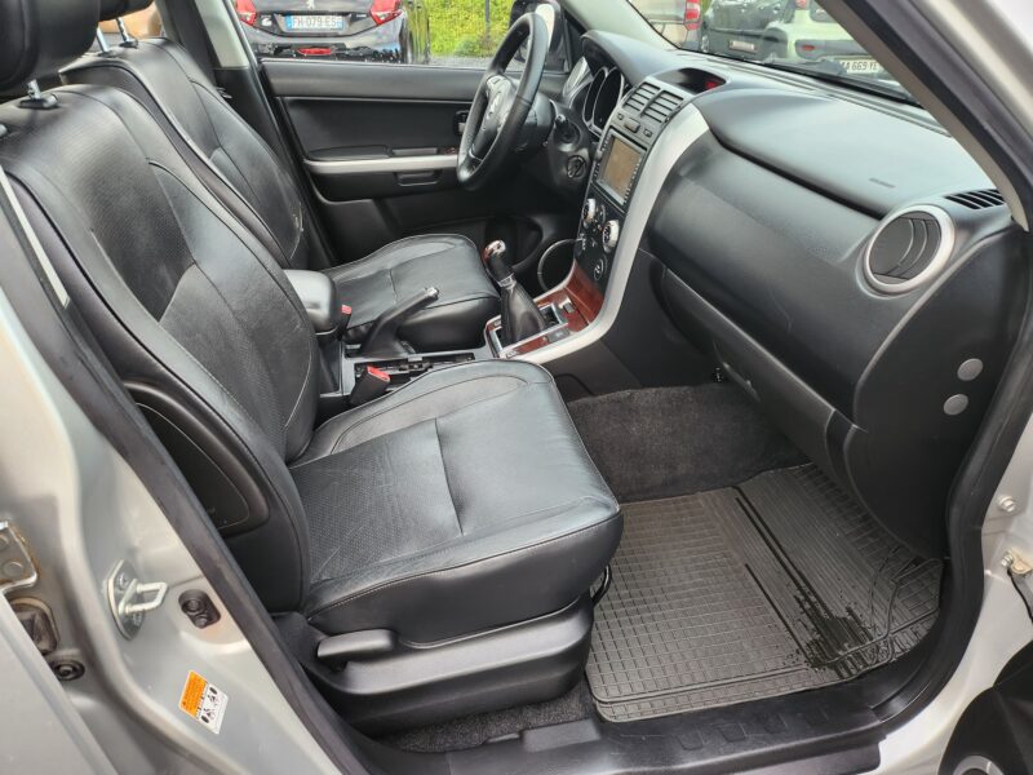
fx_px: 716
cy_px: 388
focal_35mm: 24
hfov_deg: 71.6
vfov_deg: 56.8
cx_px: 516
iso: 125
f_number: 1.8
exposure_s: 1/100
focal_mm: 5
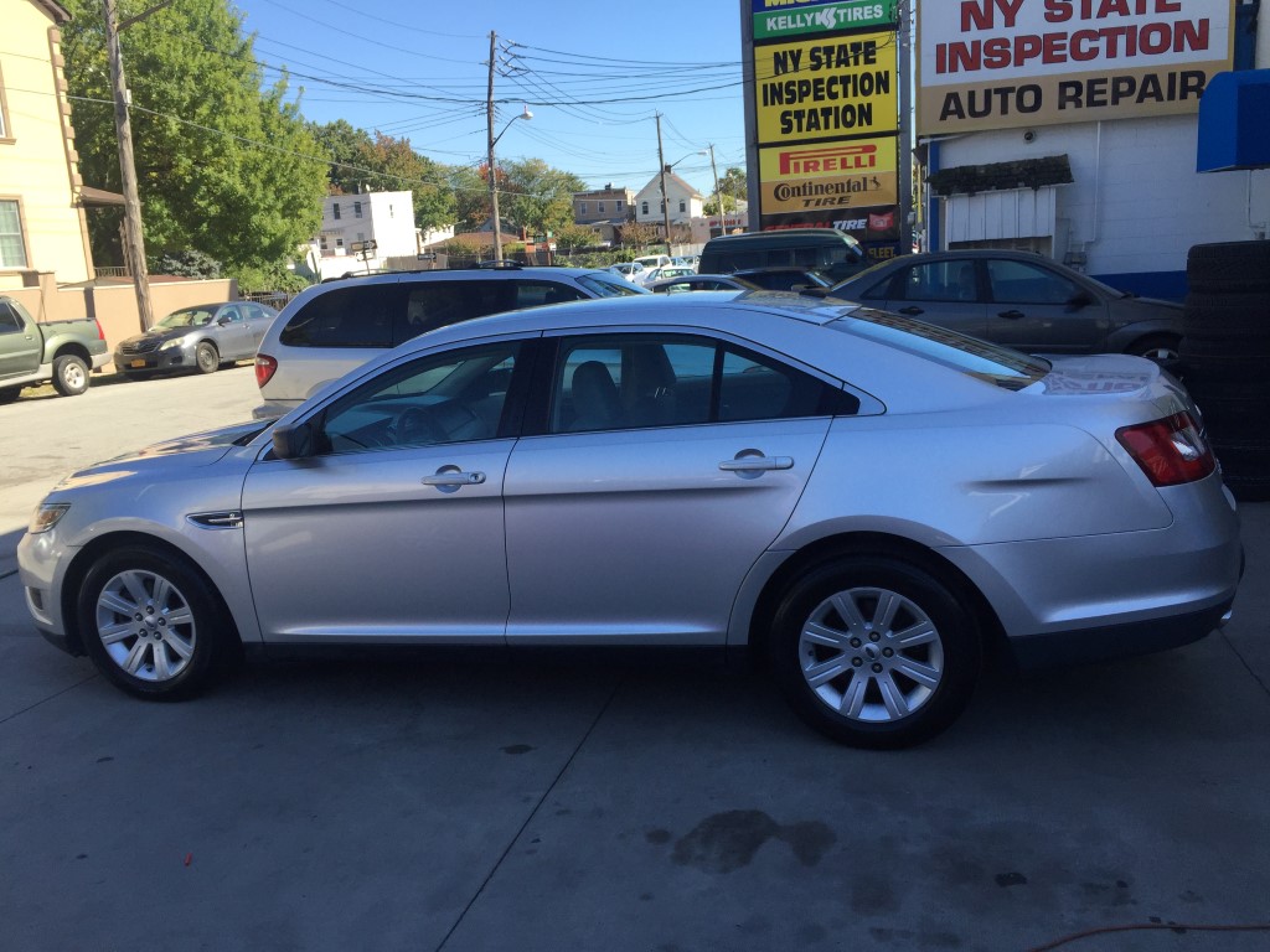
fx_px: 1064
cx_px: 635
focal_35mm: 29
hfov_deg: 61.7
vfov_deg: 48.2
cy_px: 476
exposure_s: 1/807
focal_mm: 4.15
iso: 32
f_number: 2.2
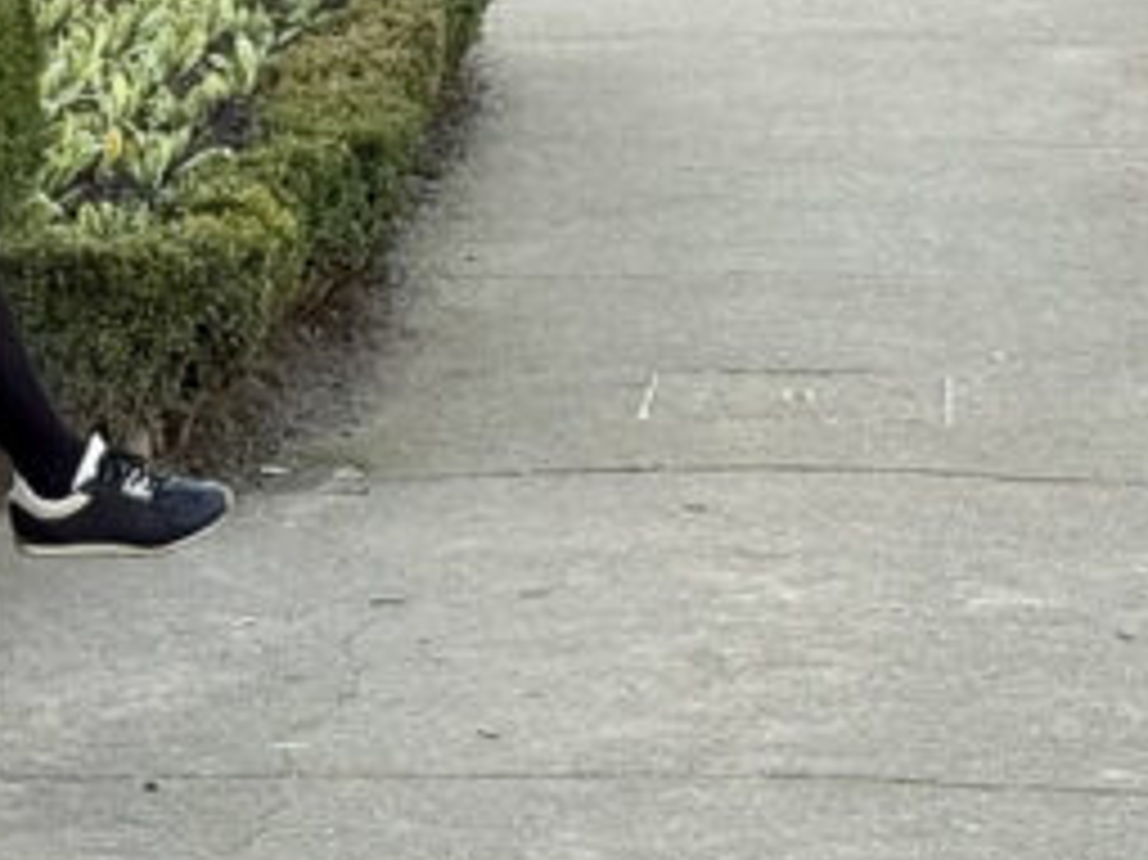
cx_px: 477
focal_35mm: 193
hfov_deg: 10.3
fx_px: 6398
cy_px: -518
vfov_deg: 7.5
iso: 80
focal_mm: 6.76
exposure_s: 1/348
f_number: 1.78
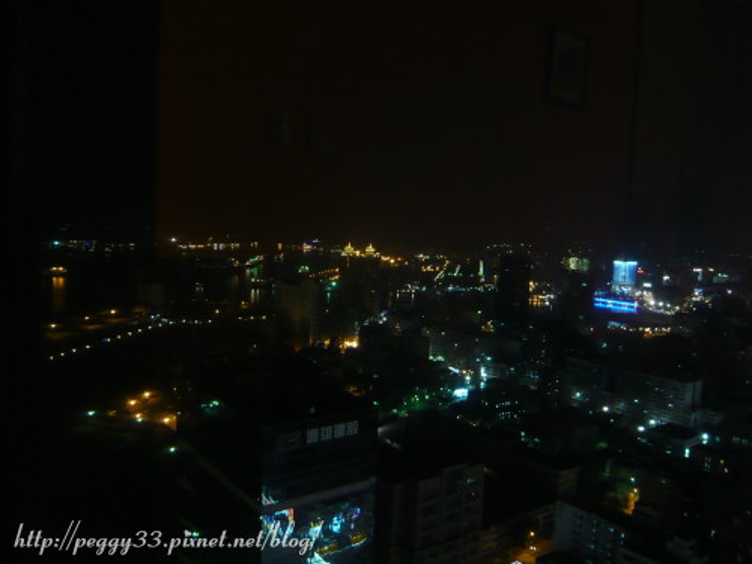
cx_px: 376
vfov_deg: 49.7
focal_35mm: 28
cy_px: 282
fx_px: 608
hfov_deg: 63.4
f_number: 2.8
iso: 200
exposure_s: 1/2
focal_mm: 4.6
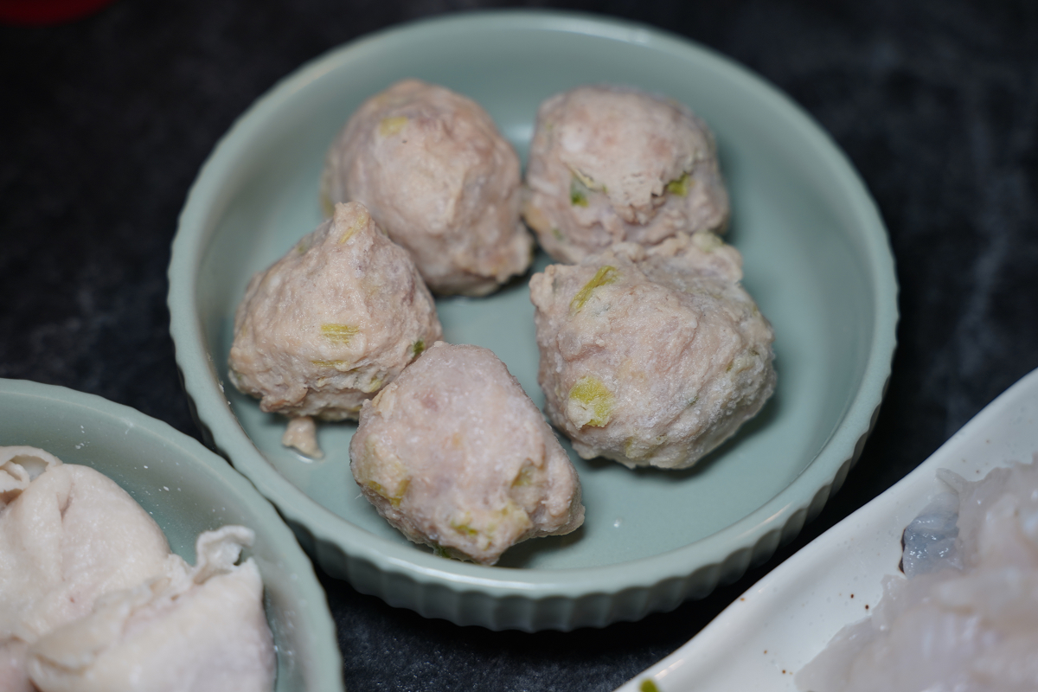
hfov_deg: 27.0
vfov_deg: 18.2
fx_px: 2162
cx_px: 519
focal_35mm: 75
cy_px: 346
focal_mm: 75
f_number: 4
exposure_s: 1/80
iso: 200
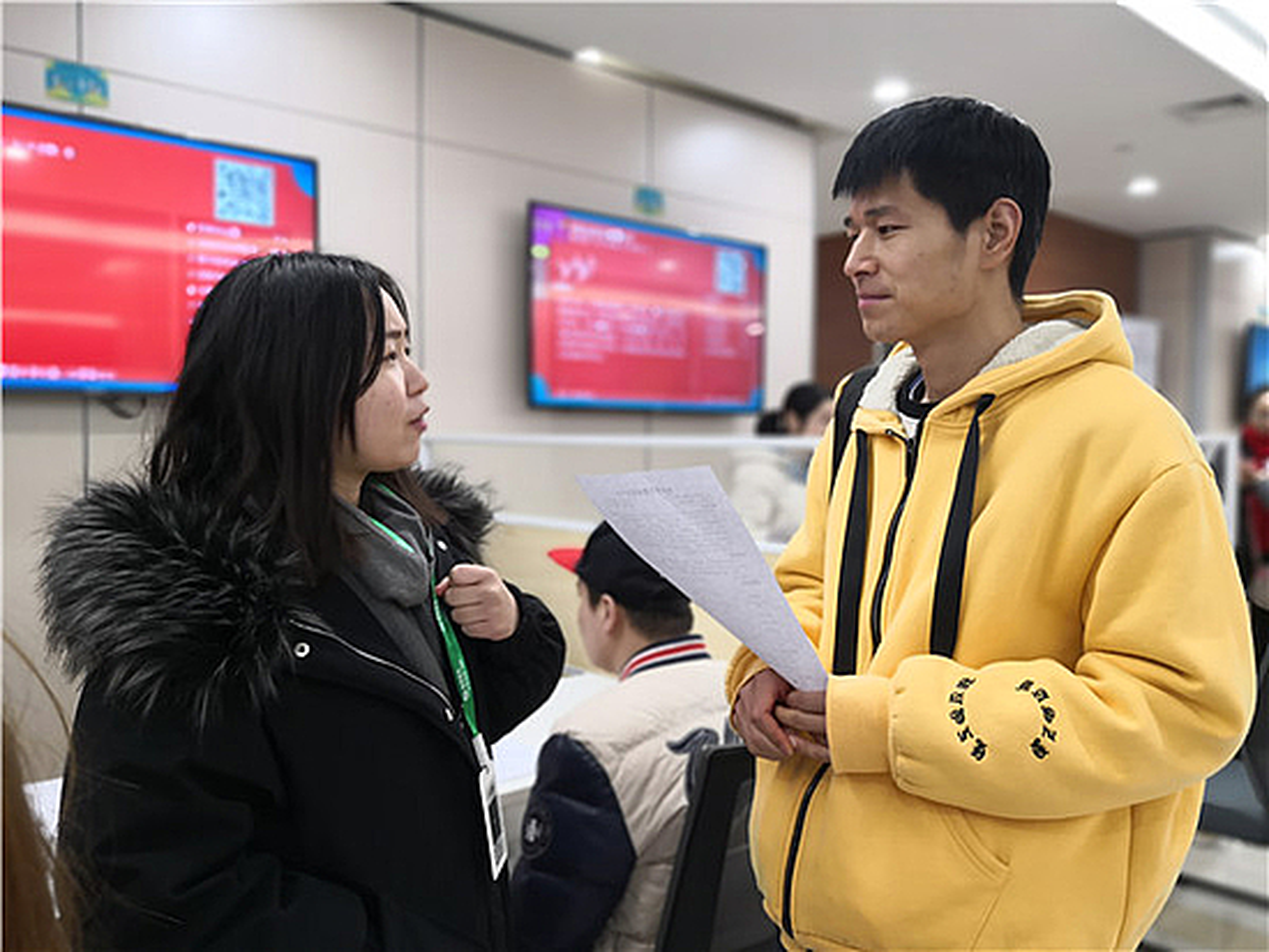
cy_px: 476
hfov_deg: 65.3
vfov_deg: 51.4
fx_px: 990
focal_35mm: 27
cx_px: 634
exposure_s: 1/50
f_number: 4
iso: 100
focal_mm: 3.95
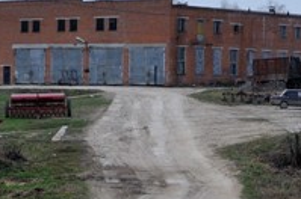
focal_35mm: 163
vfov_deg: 8.4
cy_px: 159
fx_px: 1361
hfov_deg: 12.6
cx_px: 192
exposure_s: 1/400
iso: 200
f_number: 8
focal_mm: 24
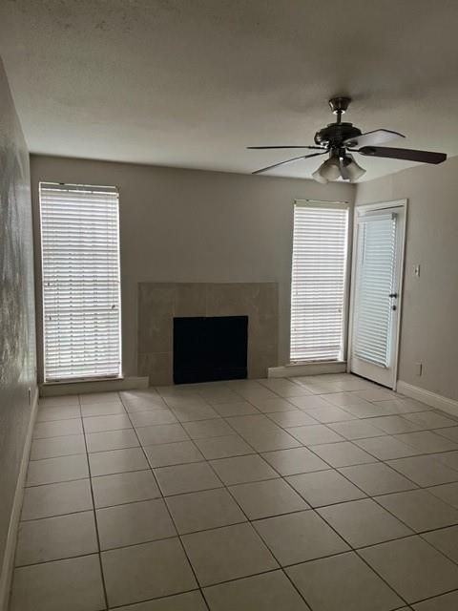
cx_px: 229
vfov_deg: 67.3
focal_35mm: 26
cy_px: 306
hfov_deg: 53.1
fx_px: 459
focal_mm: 5.1
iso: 200
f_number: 1.6
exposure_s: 1/60
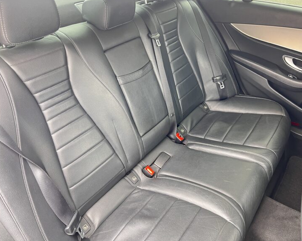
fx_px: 250
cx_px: 147
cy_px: 120
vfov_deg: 51.5
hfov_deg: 62.2
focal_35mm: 28
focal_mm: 5.7
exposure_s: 1/60
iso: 160
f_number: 1.5
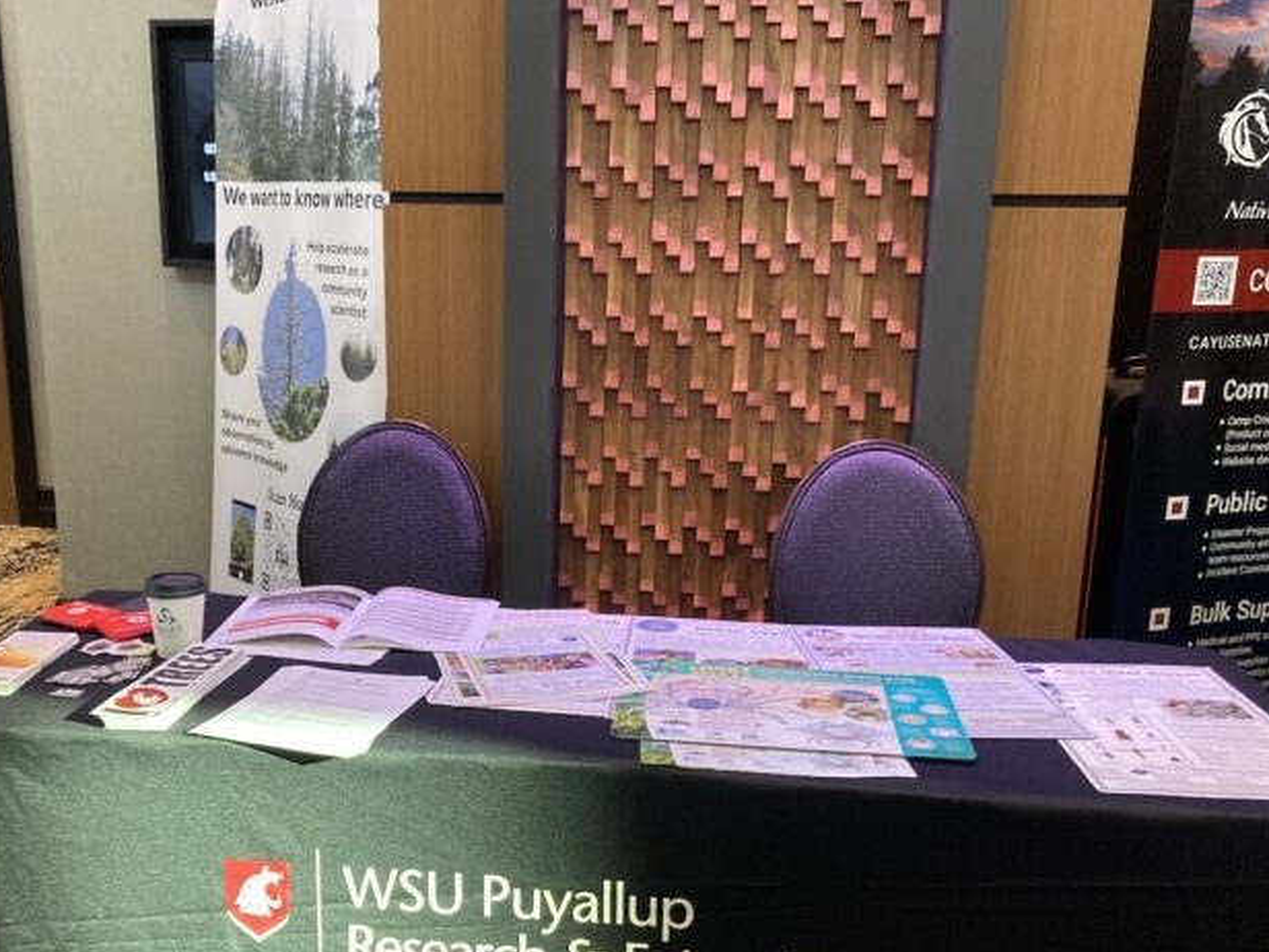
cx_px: 525
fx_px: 1320
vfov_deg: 39.5
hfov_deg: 51.1
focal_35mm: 36
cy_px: 560
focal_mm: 3.99
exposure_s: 1/60
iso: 250
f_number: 1.8
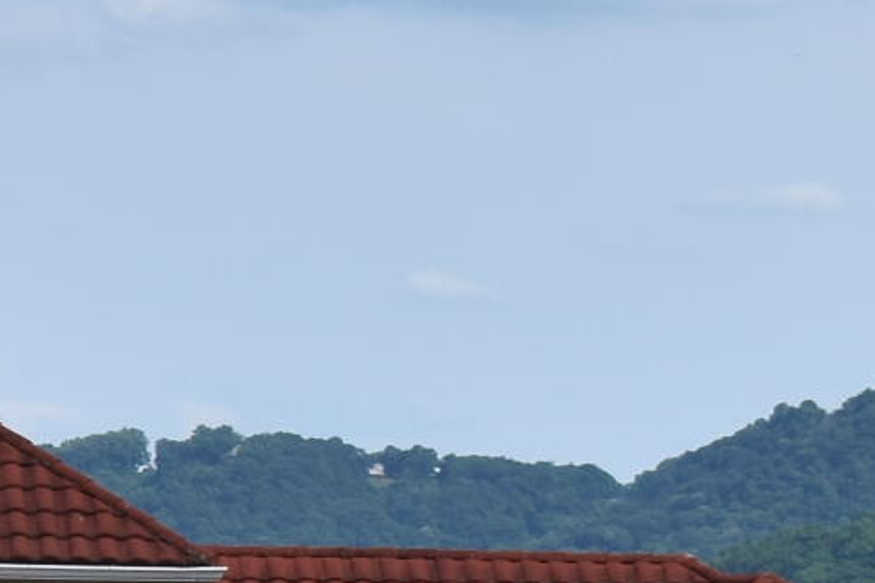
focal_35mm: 373
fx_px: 9065
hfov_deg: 5.4
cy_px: 1476
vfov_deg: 3.6
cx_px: -884
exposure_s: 1/320
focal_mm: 40
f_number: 9
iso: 100
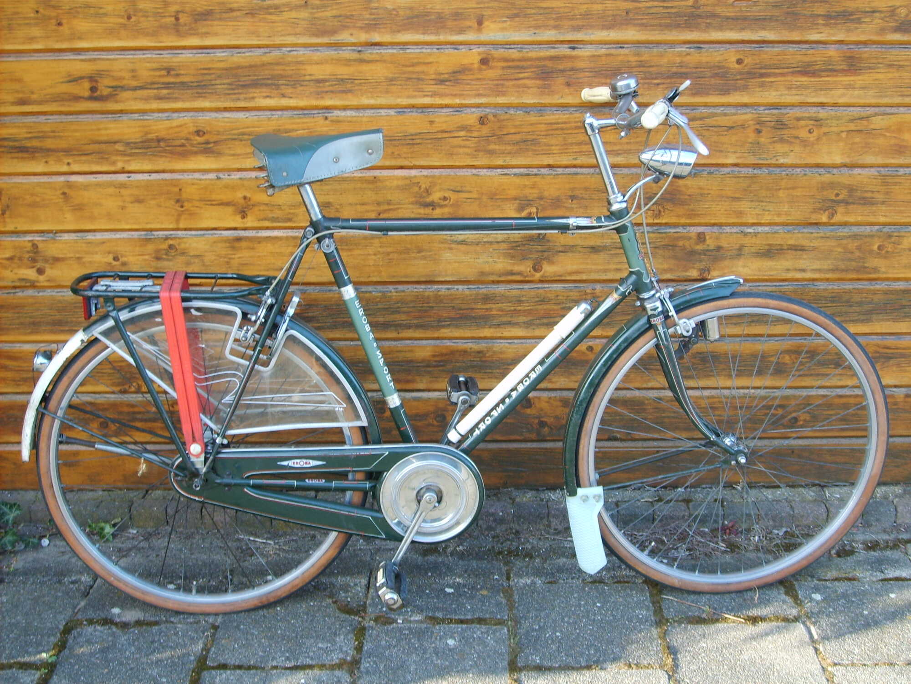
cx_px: 456
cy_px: 342
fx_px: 1132
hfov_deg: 43.9
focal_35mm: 43
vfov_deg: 33.6
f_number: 3
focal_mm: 7.2
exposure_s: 1/45
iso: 50
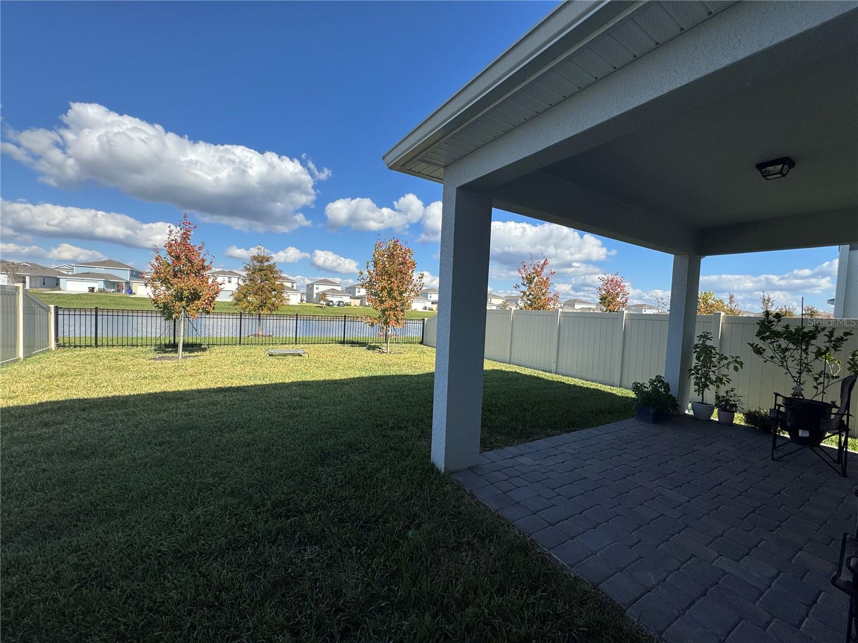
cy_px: 322
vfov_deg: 85.7
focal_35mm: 14
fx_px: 347
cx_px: 429
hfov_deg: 102.1
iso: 50
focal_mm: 2.22
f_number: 2.2
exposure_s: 1/2208
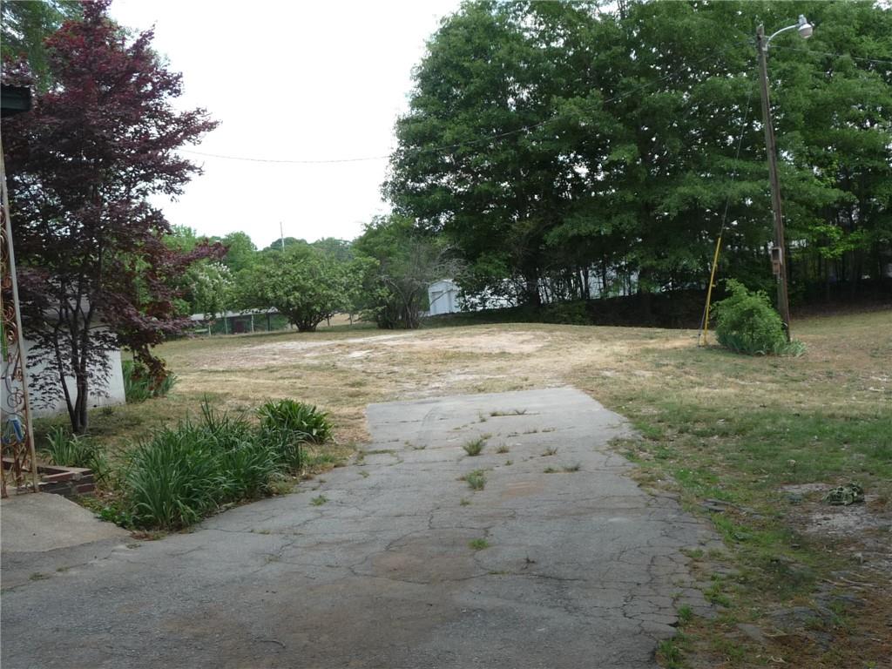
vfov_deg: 36.0
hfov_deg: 46.8
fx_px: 1031
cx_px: 446
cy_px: 334
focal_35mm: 40
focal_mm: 4.7
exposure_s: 1/320
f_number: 3.3
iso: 100
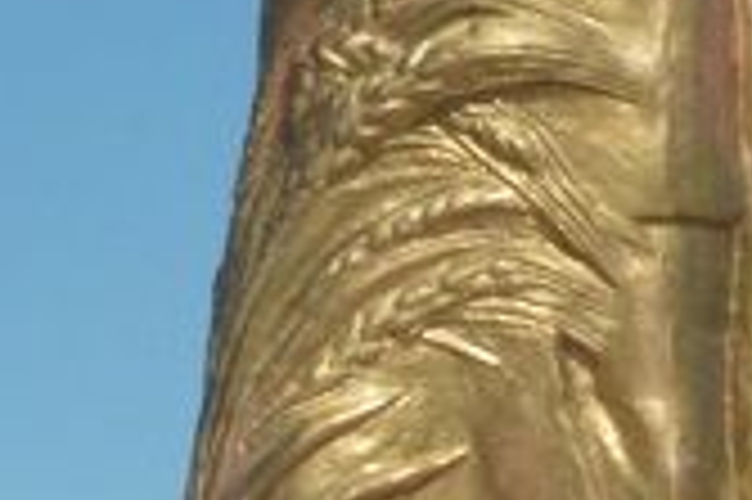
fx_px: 6281
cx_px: 716
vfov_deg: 4.5
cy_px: 786
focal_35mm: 301
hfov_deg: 6.8
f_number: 29
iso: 800
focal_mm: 28
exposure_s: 1/200
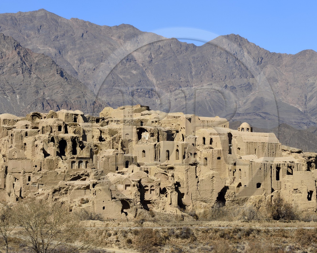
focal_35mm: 193
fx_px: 1810
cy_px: 127
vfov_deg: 8.0
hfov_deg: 10.0
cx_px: 179
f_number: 18
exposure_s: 1/250
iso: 200
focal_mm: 170
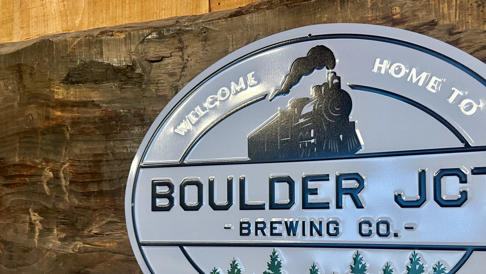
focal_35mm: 36
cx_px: 307
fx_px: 464
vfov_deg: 32.4
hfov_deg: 54.6
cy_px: 198
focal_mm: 5.7
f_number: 1.5
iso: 250
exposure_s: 1/60
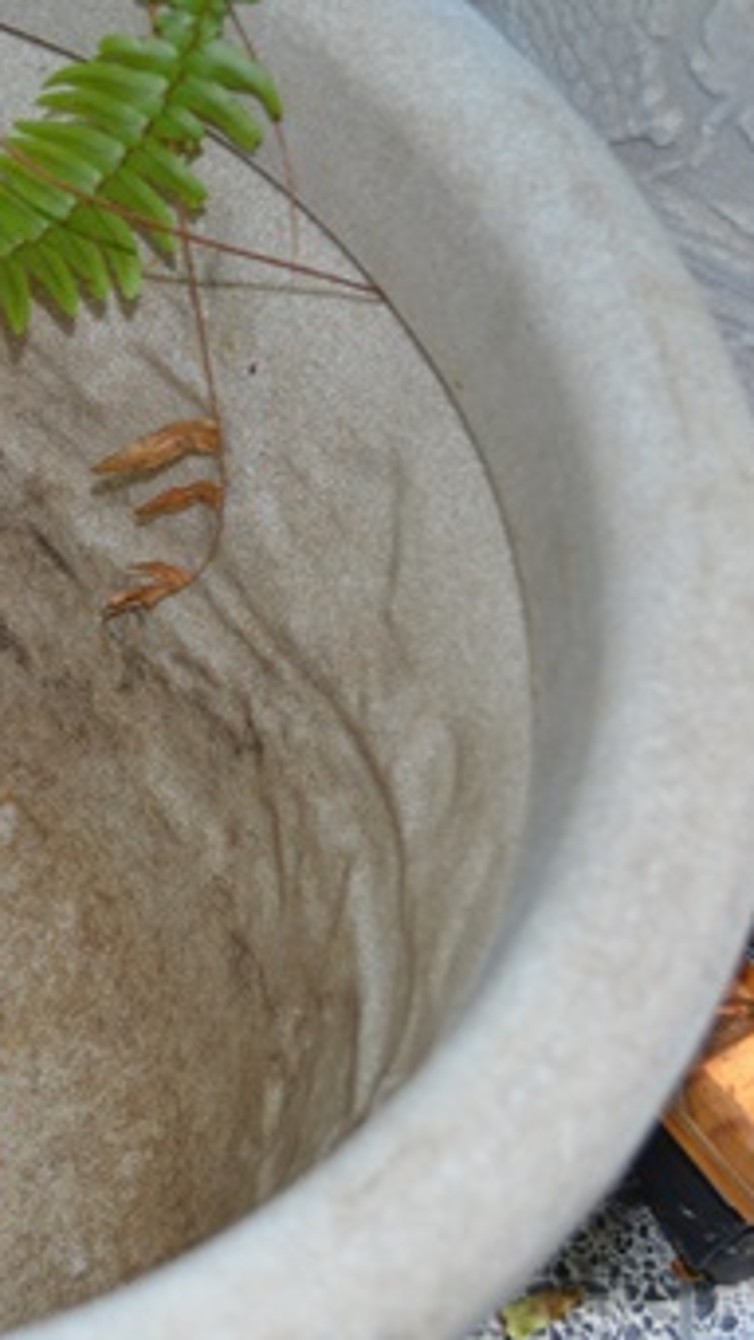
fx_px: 2948
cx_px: -181
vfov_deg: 25.6
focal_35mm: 83
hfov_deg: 14.1
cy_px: 692
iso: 560
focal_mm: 30
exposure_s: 1/60
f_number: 4.5
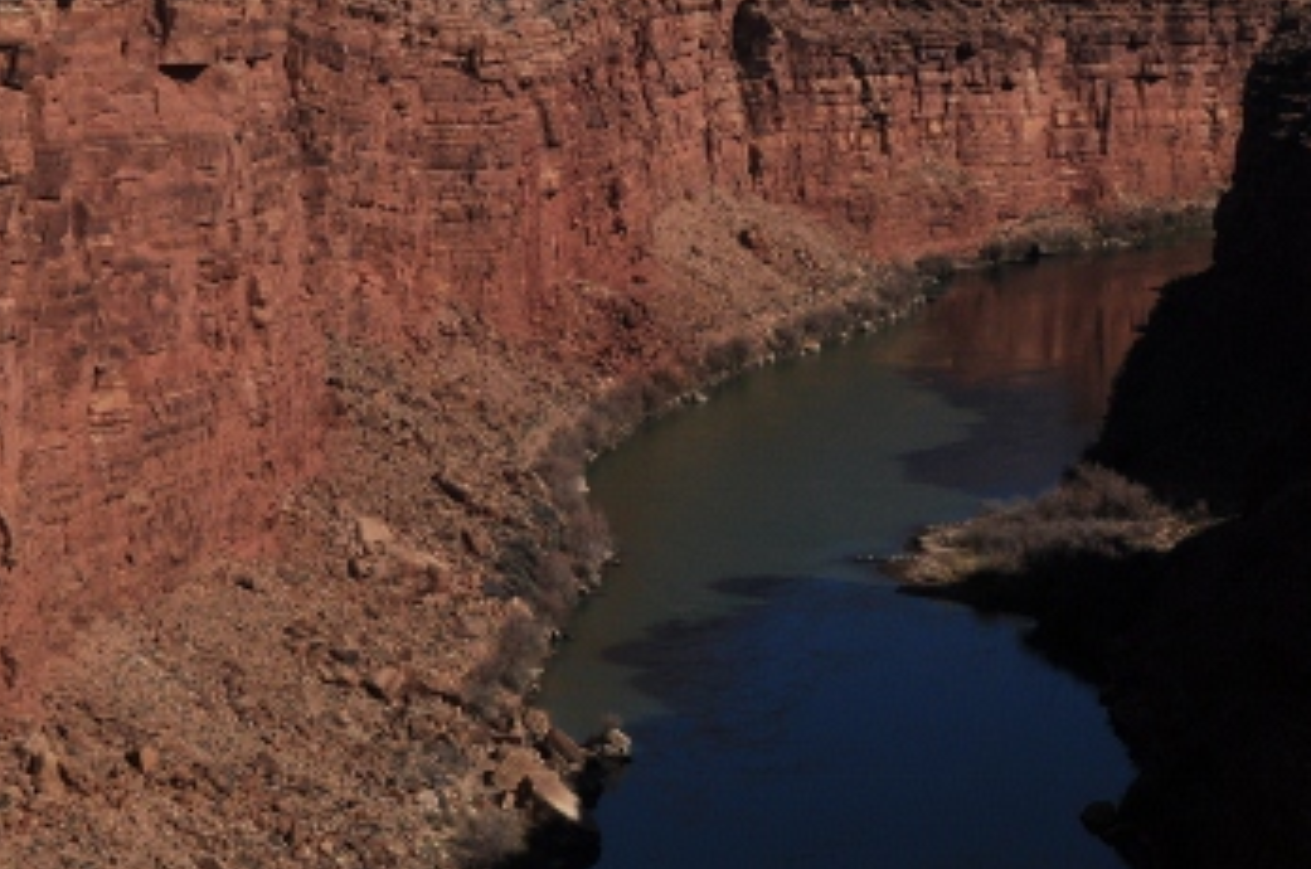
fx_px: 3523
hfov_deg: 21.0
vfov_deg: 14.1
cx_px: 907
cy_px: 410
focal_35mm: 97
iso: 200
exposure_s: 1/250
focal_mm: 35
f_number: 19
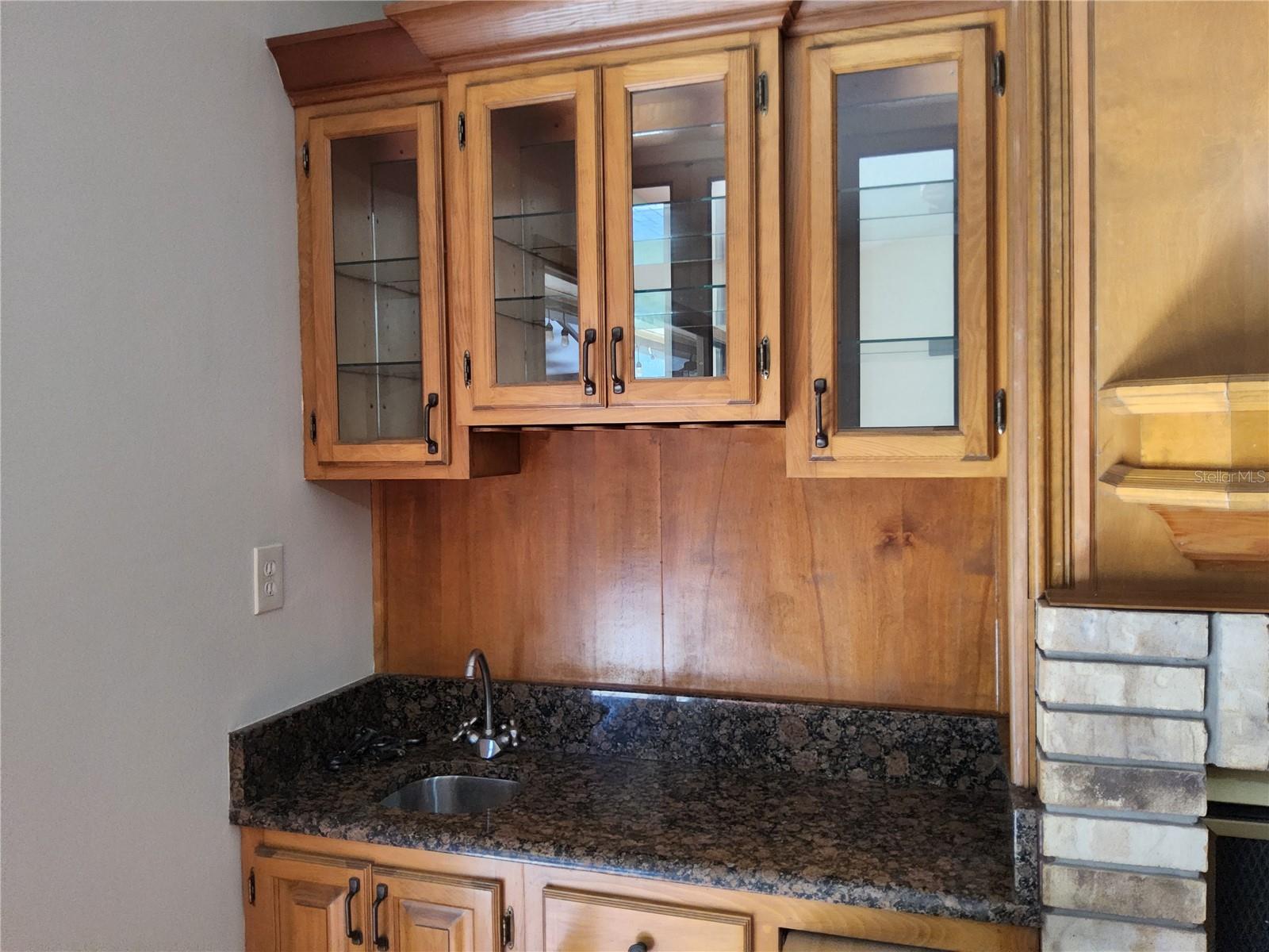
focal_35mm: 25
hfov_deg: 69.4
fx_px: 916
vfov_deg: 54.9
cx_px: 634
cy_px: 476
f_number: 2
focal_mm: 3.08
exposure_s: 1/120
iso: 500
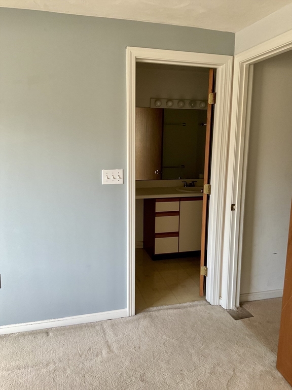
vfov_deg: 61.7
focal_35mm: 29
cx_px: 146
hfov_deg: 48.2
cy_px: 195
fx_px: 326
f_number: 1.8
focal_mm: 3
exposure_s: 1/60
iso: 50
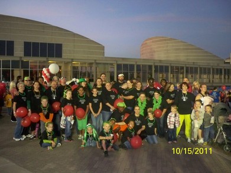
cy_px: 86
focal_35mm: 35
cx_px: 116
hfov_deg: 52.6
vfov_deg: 40.7
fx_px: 233
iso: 400
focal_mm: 6.3
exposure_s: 1/30
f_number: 3.1
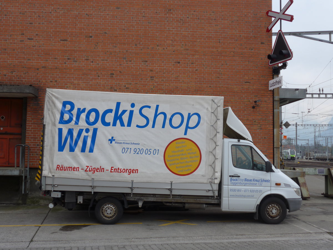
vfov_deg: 32.9
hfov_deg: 42.9
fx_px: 423
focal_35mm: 44
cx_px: 166
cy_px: 125
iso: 80
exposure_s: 1/200
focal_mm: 9
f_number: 2.8
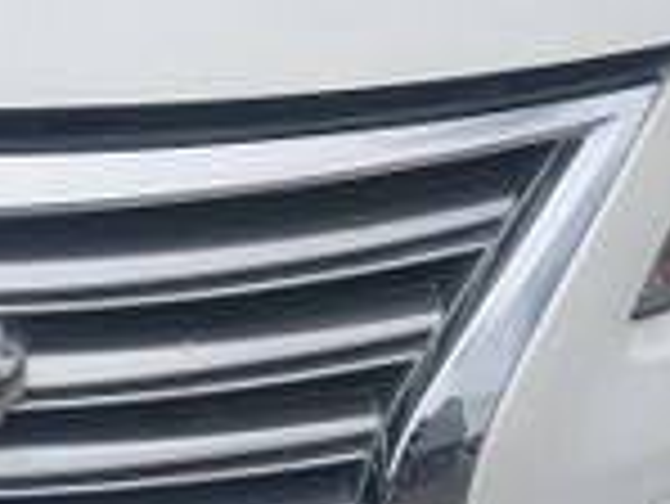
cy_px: -202
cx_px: -151
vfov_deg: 10.8
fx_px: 2596
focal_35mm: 134
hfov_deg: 14.2
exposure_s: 1/2370
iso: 76
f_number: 1.89
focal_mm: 5.43
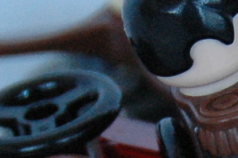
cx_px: 254
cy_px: 273
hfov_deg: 2.0
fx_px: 6856
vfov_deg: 1.3
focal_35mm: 1039
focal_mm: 95
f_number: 5.3
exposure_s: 1/80
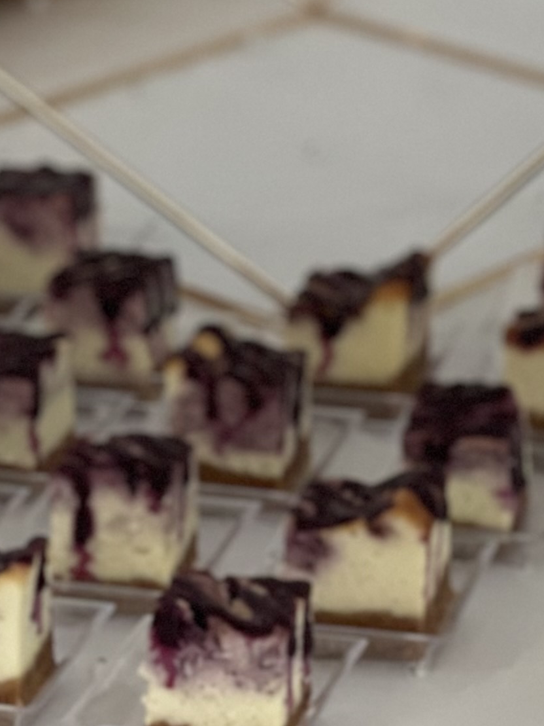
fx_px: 3959
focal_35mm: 189
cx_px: 596
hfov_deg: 7.8
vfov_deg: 10.2
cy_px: -237
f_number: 2
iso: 250
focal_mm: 6
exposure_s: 1/120
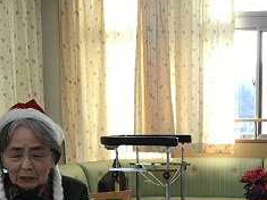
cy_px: 189
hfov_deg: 28.8
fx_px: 509
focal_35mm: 66
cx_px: 209
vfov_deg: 21.6
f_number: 2.4
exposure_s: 1/40
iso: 25
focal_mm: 3.3
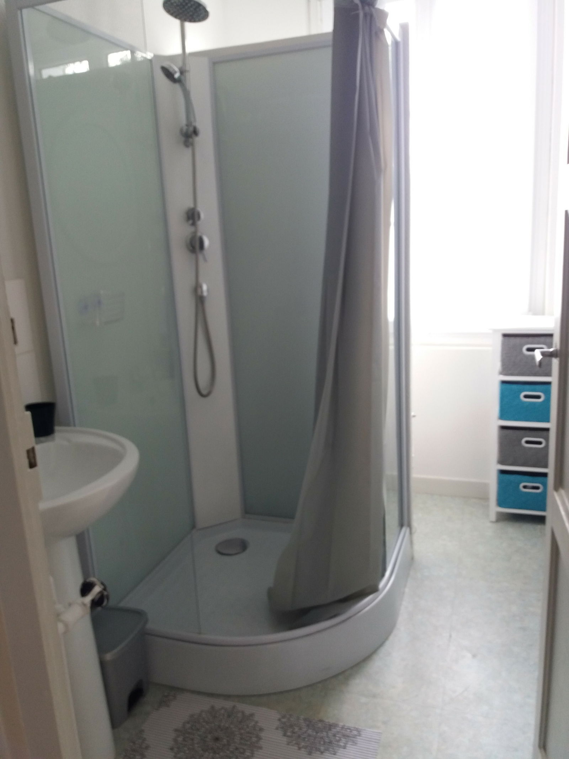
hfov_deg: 49.7
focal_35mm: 28
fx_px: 614
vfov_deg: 63.4
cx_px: 284
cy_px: 380
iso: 80
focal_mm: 3.7
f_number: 1.9
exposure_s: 1/33
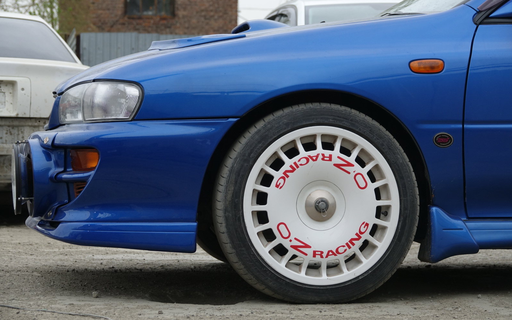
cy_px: 152
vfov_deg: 11.8
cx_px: 254
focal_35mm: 111
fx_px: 1549
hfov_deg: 18.8
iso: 250
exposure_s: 1/125
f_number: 4
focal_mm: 39.42
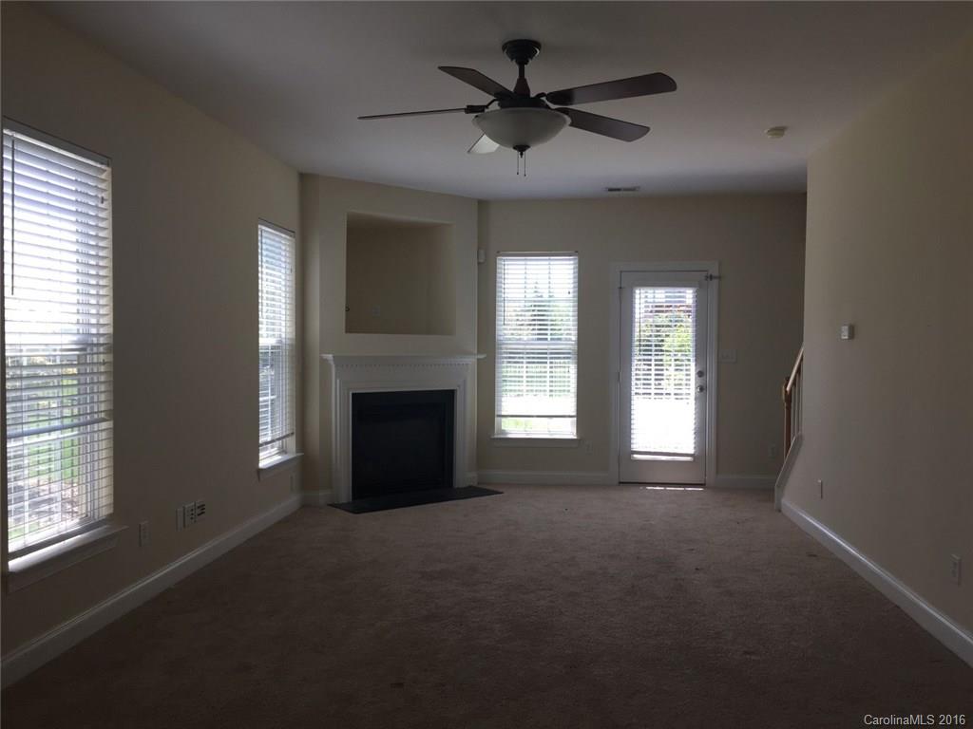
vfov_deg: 48.2
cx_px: 486
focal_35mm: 29
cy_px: 364
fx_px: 815
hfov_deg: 61.7
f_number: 2.2
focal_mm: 4.15
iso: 32
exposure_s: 1/148
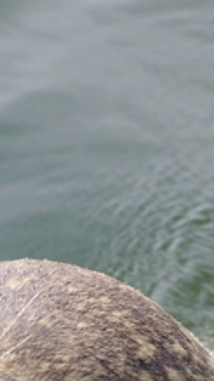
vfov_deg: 2.2
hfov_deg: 1.2
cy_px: 390
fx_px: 10029
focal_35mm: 993
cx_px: 7
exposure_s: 1/640
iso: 200
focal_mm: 200
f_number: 6.3
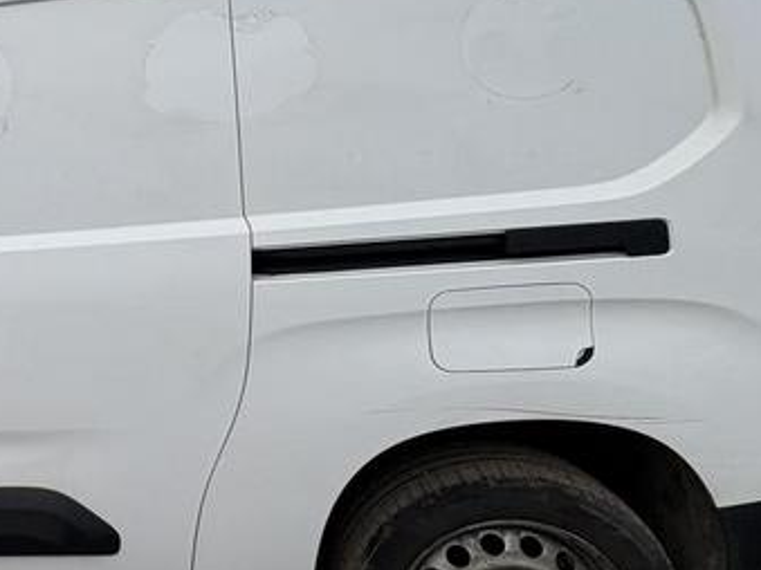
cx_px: -52
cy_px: 220
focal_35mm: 37
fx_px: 813
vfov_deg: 38.4
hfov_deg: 41.3
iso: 40
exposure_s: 1/1449
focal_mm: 2.22
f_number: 2.2
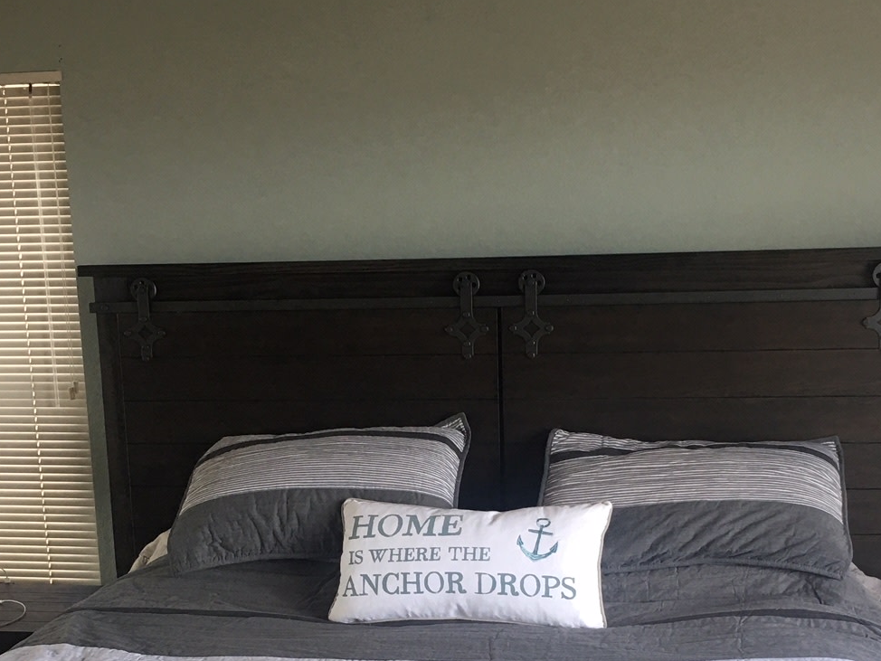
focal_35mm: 60
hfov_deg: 32.2
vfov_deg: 23.9
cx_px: 478
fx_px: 1527
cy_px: 574
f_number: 2.2
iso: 25
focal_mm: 4.2
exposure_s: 1/30
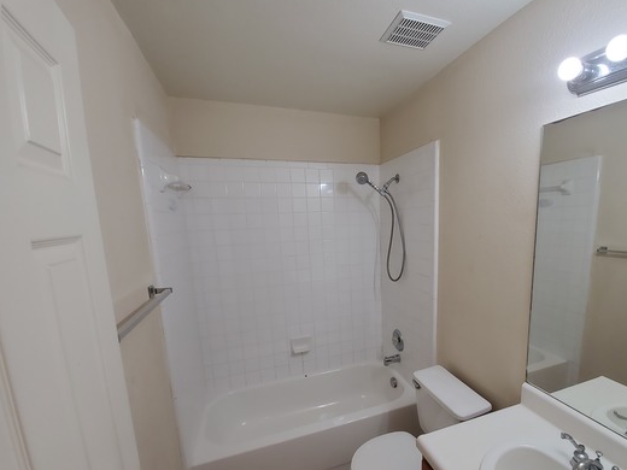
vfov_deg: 77.5
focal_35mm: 16
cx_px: 362
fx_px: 290
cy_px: 272
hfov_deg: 93.8
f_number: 2.2
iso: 100
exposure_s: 1/59
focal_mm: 1.8
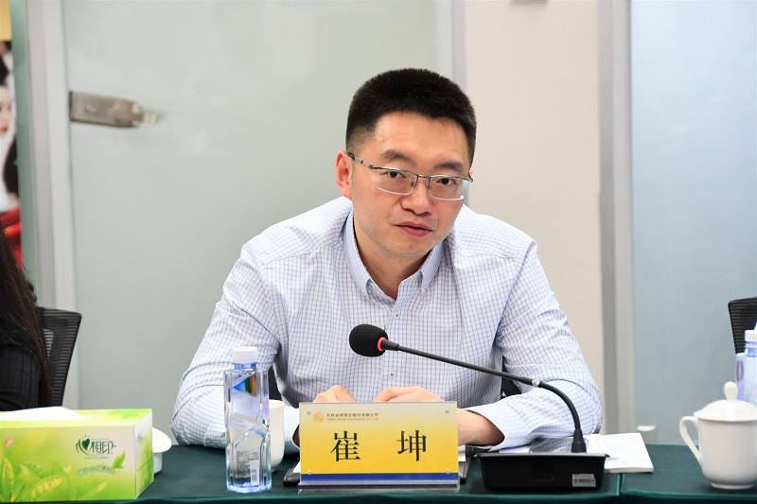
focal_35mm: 142
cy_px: 252
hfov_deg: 14.5
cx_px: 378
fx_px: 2985
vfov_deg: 9.7
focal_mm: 95
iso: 1000
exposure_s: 1/60
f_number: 5.3
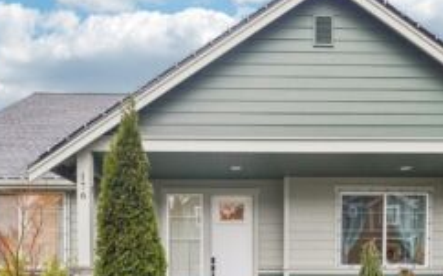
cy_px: 189
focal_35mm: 27
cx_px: 225
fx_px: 326
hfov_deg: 68.4
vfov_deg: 45.1
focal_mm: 16
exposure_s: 1/25
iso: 1600
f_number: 8
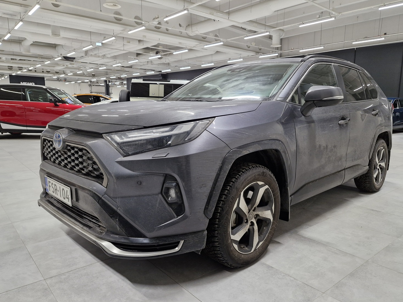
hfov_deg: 69.3
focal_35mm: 25
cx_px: 215
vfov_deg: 54.9
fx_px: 291
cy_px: 159
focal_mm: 5.54
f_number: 1.8
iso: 200
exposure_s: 1/100
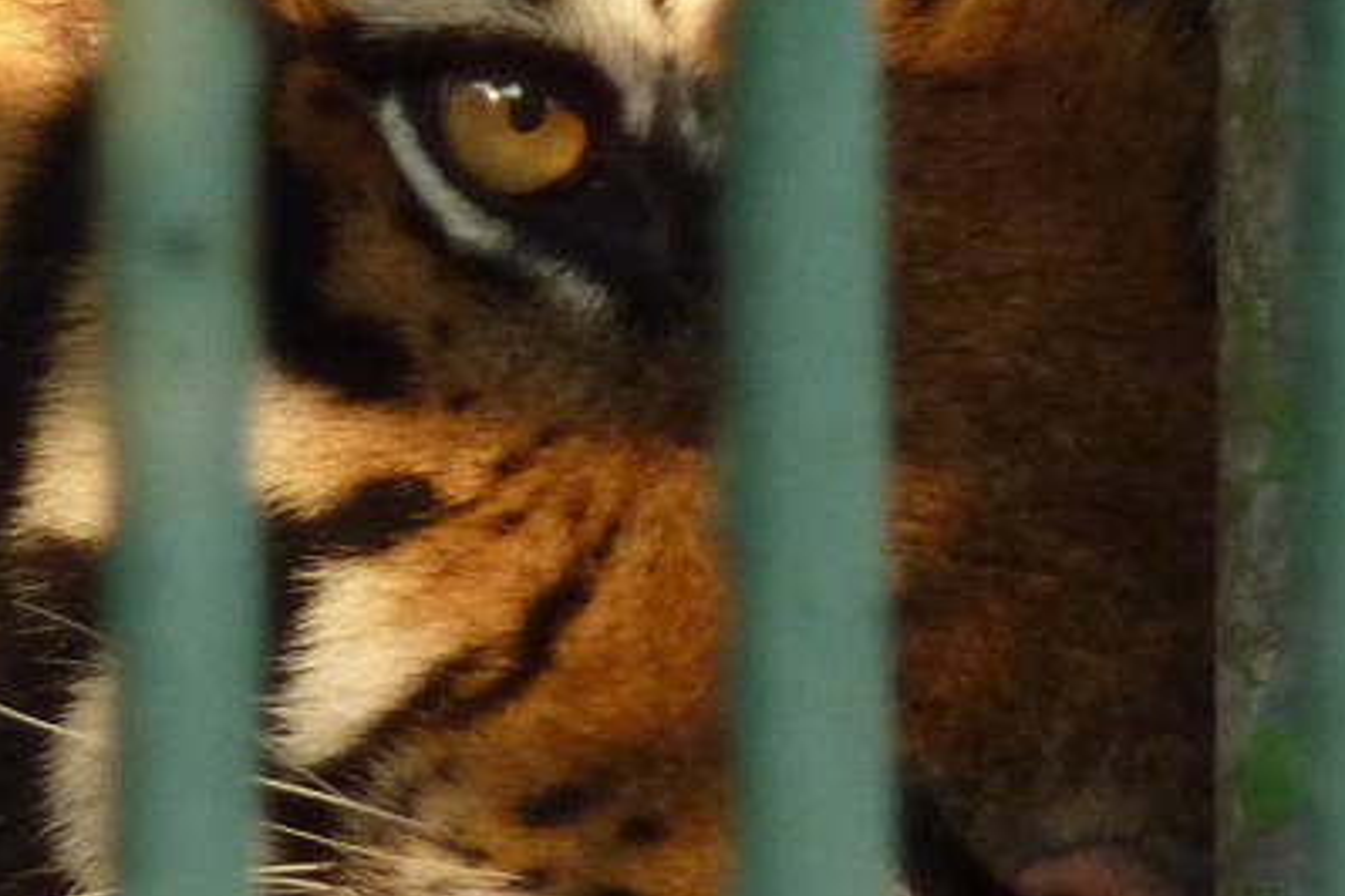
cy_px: 115
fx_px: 46698
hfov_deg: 1.7
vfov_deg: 1.1
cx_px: 287
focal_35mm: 1250
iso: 200
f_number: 4.9
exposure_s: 1/125
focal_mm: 49.2
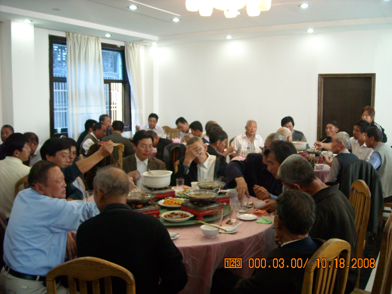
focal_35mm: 35
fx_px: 396
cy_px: 147
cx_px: 196
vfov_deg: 40.7
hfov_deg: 52.6
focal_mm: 5.7
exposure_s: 1/36
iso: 400
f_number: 2.8
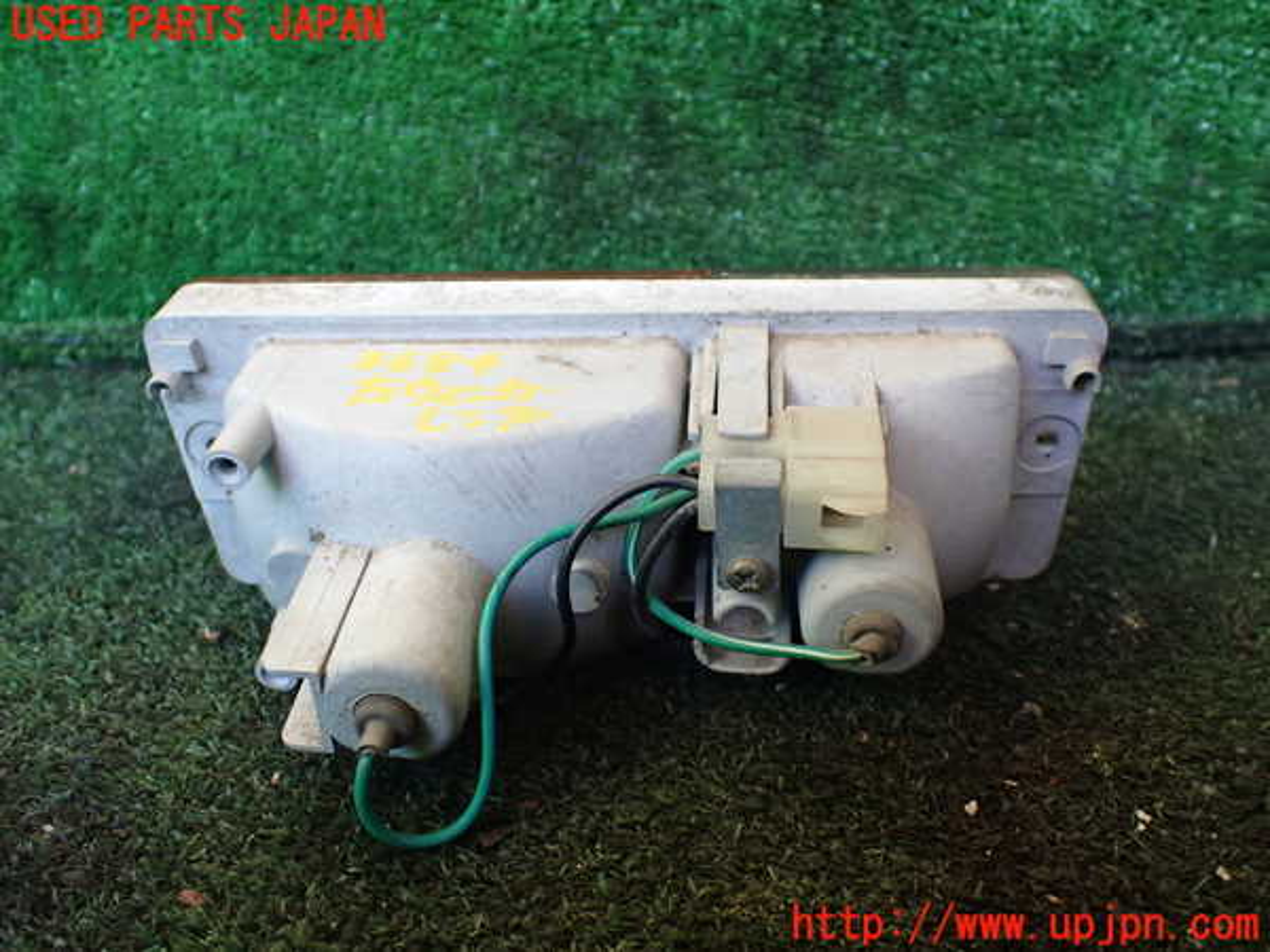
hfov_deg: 60.0
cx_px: 635
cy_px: 476
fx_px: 1101
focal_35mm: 30
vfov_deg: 46.8
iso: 320
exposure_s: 1/125
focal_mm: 5.4
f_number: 2.3
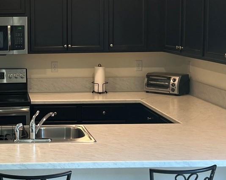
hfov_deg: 24.4
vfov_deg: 20.1
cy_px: 62
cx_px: 27
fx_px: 508
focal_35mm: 76
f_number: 1.5
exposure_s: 1/60
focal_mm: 5.7
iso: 80
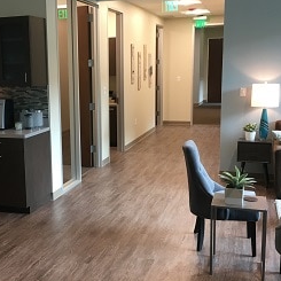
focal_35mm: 47
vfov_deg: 36.1
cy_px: 137
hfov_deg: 35.4
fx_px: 432
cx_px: 76
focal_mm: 4.15
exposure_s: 1/30
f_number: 2.2
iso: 50
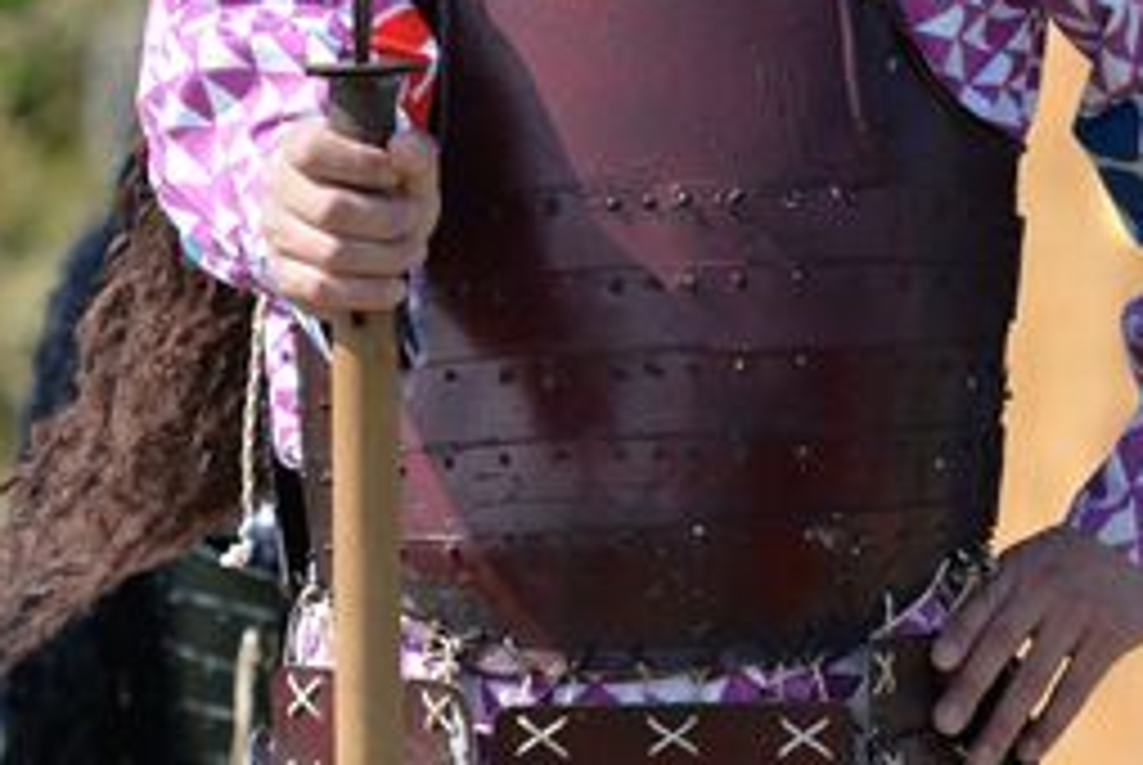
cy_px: -97
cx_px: 86
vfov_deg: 3.5
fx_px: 12365
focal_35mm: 389
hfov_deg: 5.3
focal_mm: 165
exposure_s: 1/1500
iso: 280
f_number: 4.8
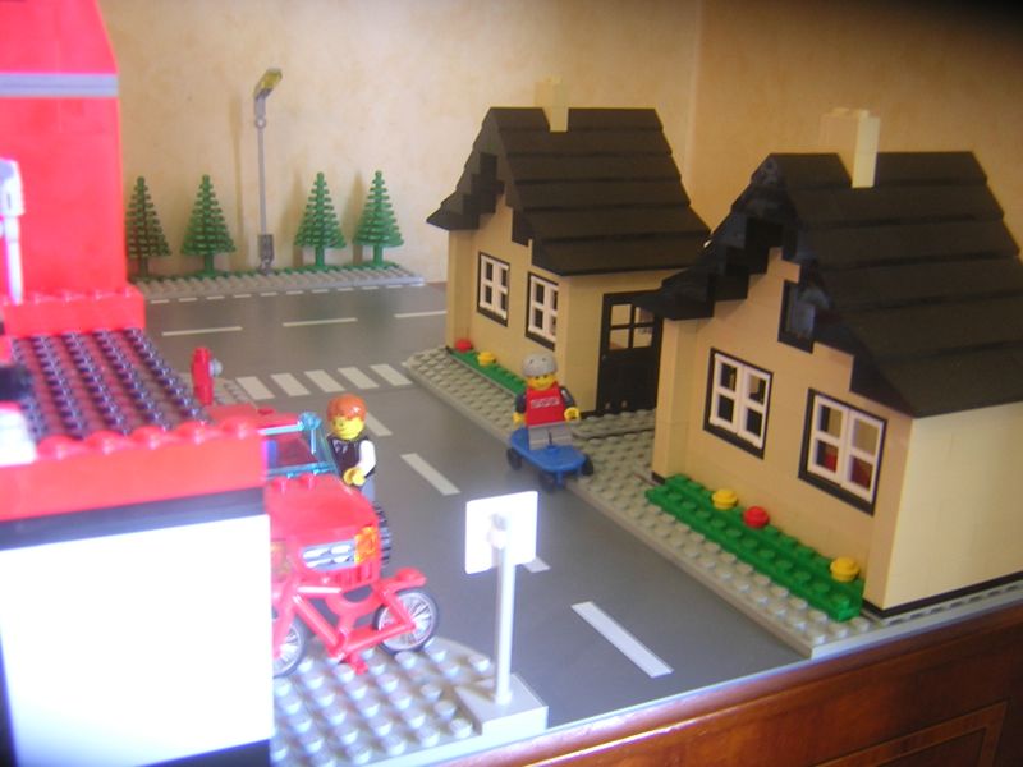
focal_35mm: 36
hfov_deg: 51.4
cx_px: 512
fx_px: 1064
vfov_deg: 39.7
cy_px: 384
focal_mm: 4.7
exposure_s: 1/3.1
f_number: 2.6
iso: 145
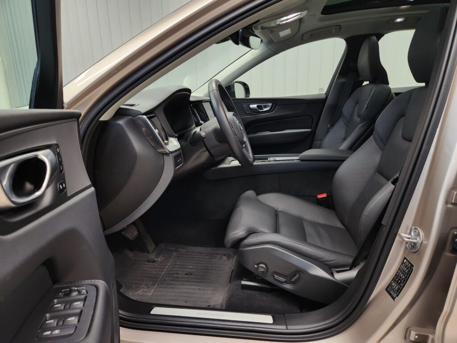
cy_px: 172
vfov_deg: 58.9
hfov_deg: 73.9
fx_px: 304
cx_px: 228
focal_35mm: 23
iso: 200
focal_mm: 5.4
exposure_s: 1/100
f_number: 1.8
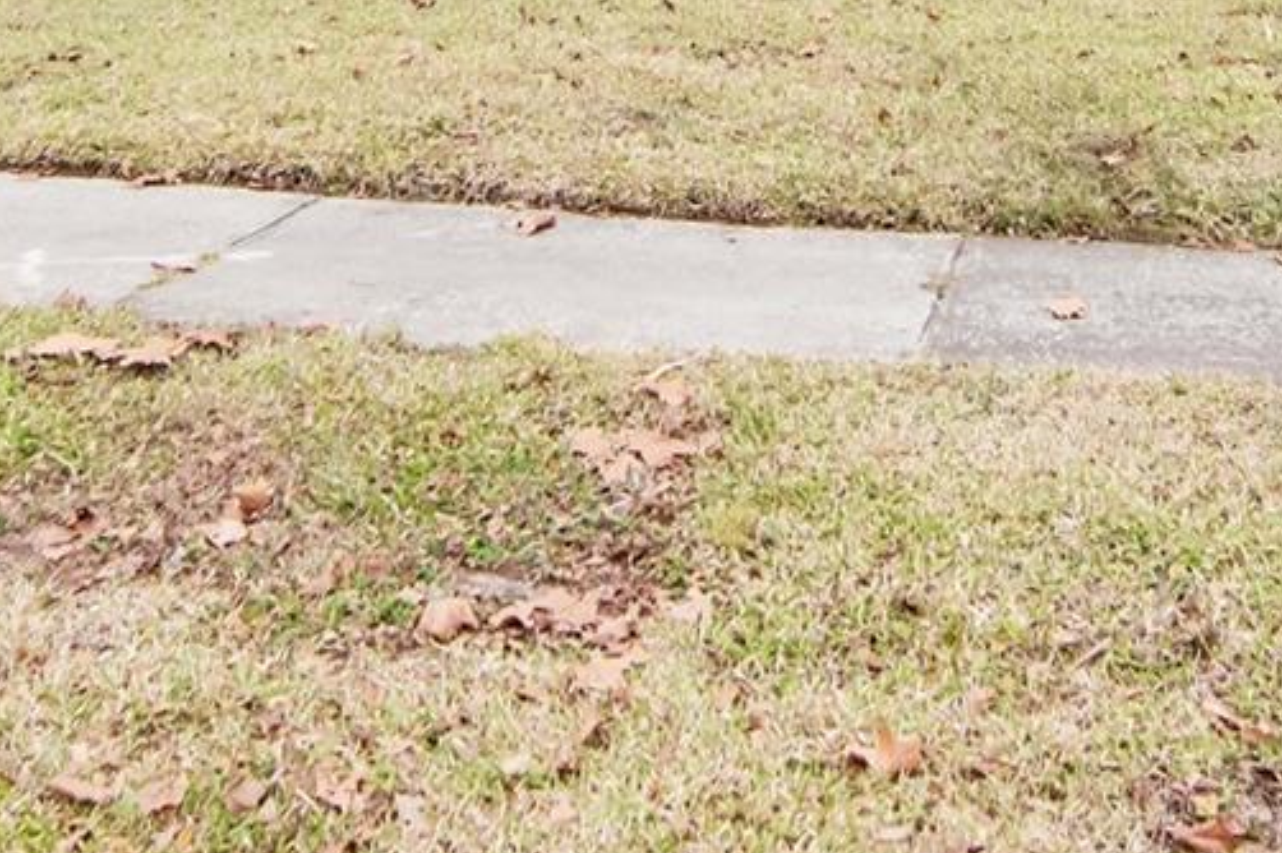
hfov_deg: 37.8
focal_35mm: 53
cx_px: 723
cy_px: -360
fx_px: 1872
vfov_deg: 22.1
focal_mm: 11
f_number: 7.1
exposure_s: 1/500
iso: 1000
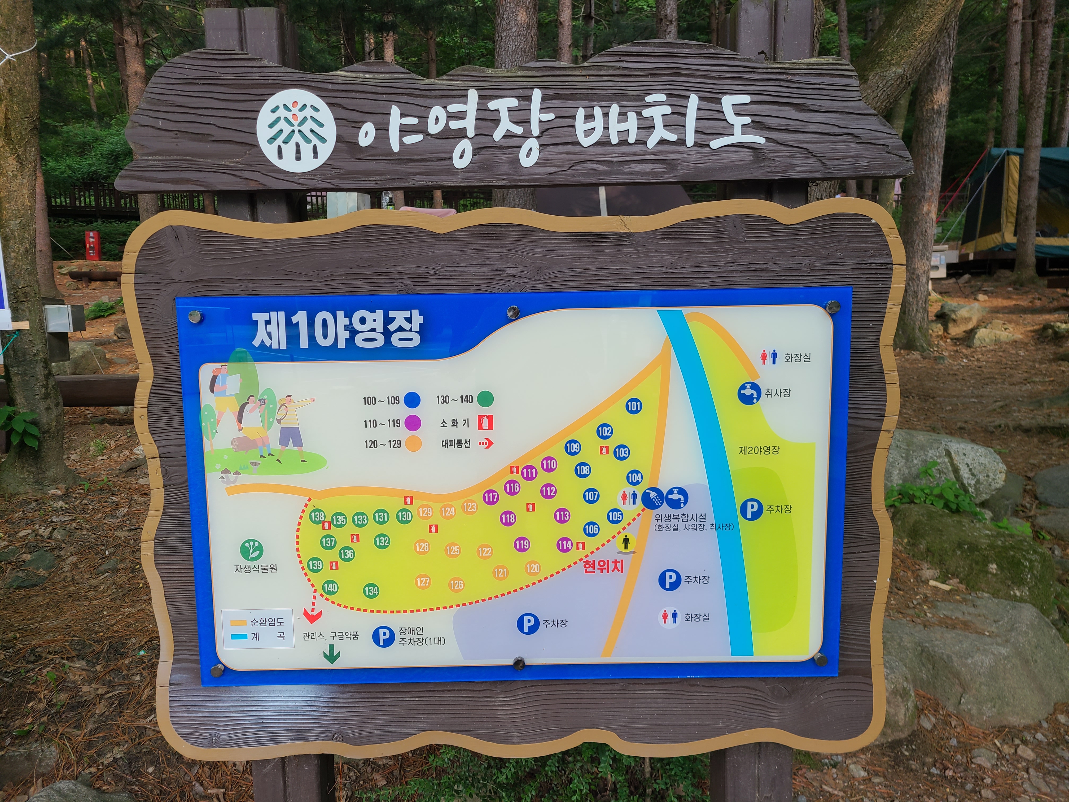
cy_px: 401
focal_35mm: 26
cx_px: 534
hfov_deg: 67.3
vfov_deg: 53.1
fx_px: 803
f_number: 1.8
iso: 40
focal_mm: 5.4
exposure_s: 1/165
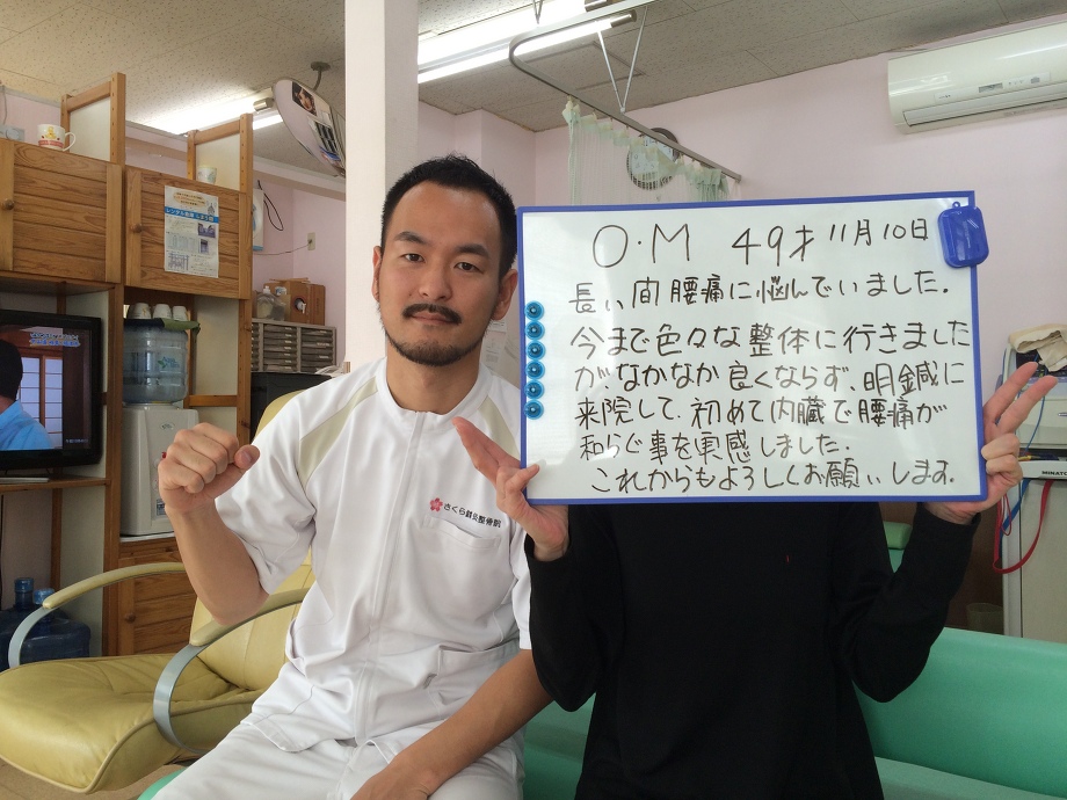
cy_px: 400
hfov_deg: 61.7
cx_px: 534
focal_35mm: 29
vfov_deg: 48.2
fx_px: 894
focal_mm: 4.15
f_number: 2.2
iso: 50
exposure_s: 1/120
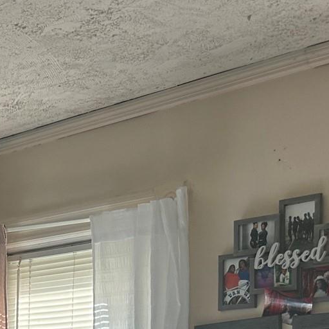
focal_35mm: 92
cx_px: -194
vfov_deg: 17.6
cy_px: 437
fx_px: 989
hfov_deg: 16.8
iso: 40
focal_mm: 5.7
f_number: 1.5
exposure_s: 1/193
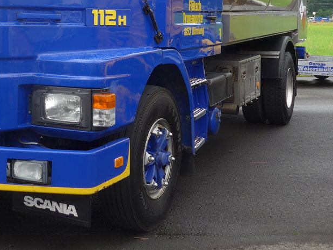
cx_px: 66
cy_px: 30
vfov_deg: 23.8
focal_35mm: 60
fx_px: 577
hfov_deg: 31.3
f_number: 2.8
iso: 80
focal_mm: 6.5
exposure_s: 1/250
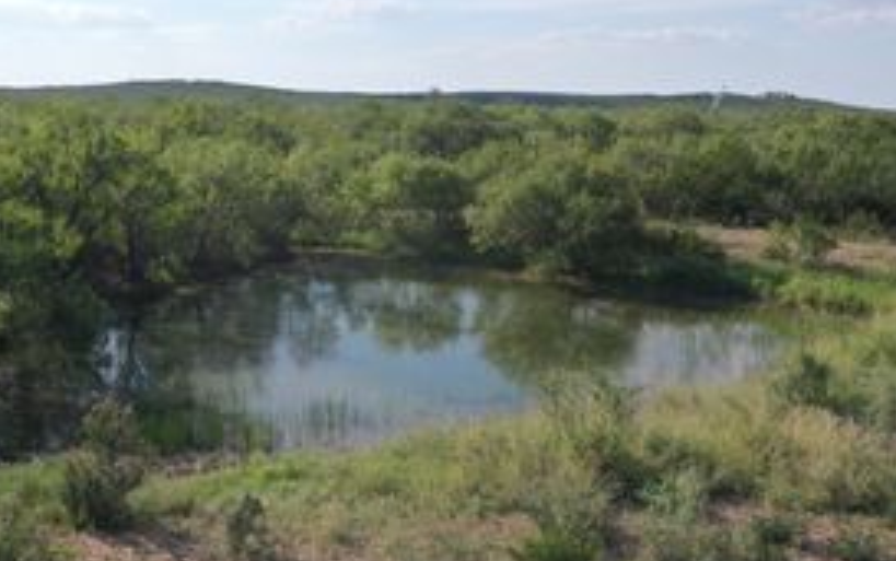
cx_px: 300
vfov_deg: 28.1
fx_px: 1100
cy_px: 123
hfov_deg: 43.7
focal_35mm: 45
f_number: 5.6
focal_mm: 10.26
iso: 100
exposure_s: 1/500
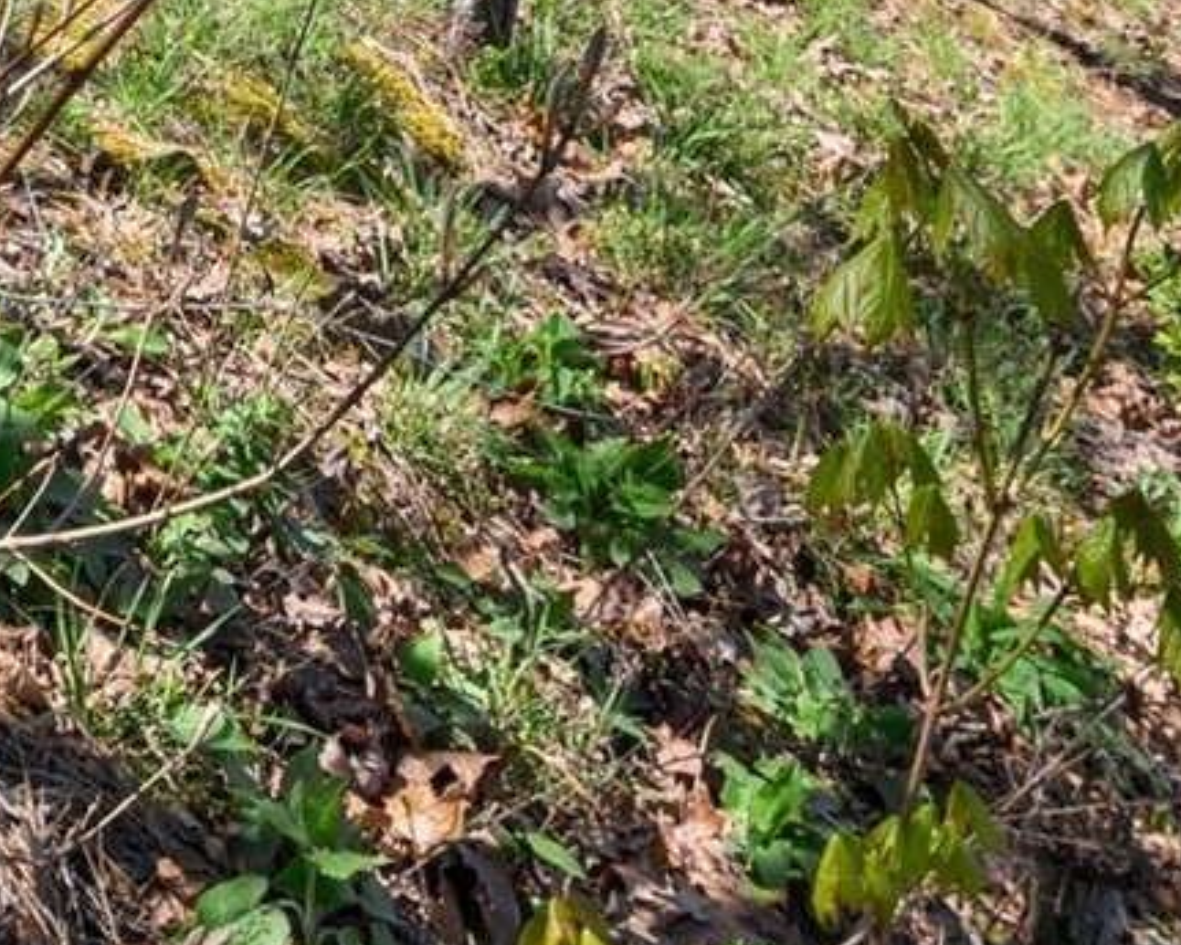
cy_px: -738
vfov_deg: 17.6
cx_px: -312
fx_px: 2482
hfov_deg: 23.9
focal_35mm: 71
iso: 200
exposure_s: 1/250
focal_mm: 16
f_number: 7.1
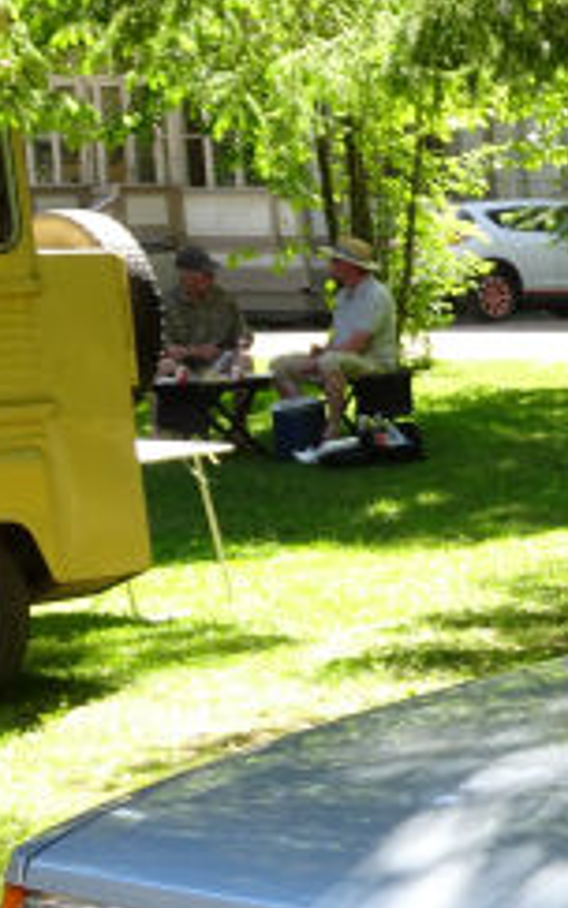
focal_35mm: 115
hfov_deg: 10.4
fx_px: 2847
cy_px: 688
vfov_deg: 18.0
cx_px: 1177
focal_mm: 5.61
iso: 80
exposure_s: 1/80
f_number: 4
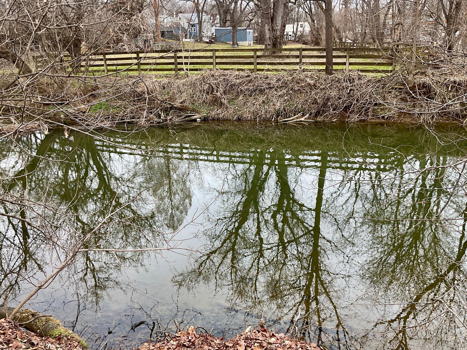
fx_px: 445
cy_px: 190
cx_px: 228
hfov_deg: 55.3
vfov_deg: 42.9
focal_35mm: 33
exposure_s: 1/145
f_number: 1.8
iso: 16
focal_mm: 3
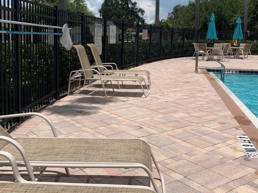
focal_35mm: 40
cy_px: 80
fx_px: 298
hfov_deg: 46.8
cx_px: 131
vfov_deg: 35.8
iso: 25
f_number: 1.8
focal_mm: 4.25
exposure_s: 1/4673
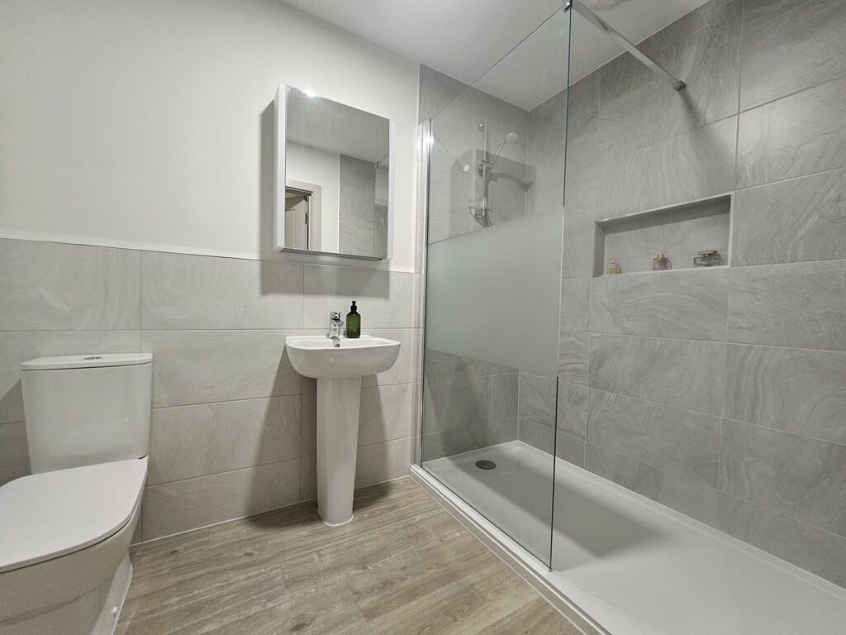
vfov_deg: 89.9
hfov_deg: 106.2
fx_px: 318
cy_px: 318
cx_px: 423
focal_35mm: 13
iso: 320
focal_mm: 2.2
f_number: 2.2
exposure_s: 1/50
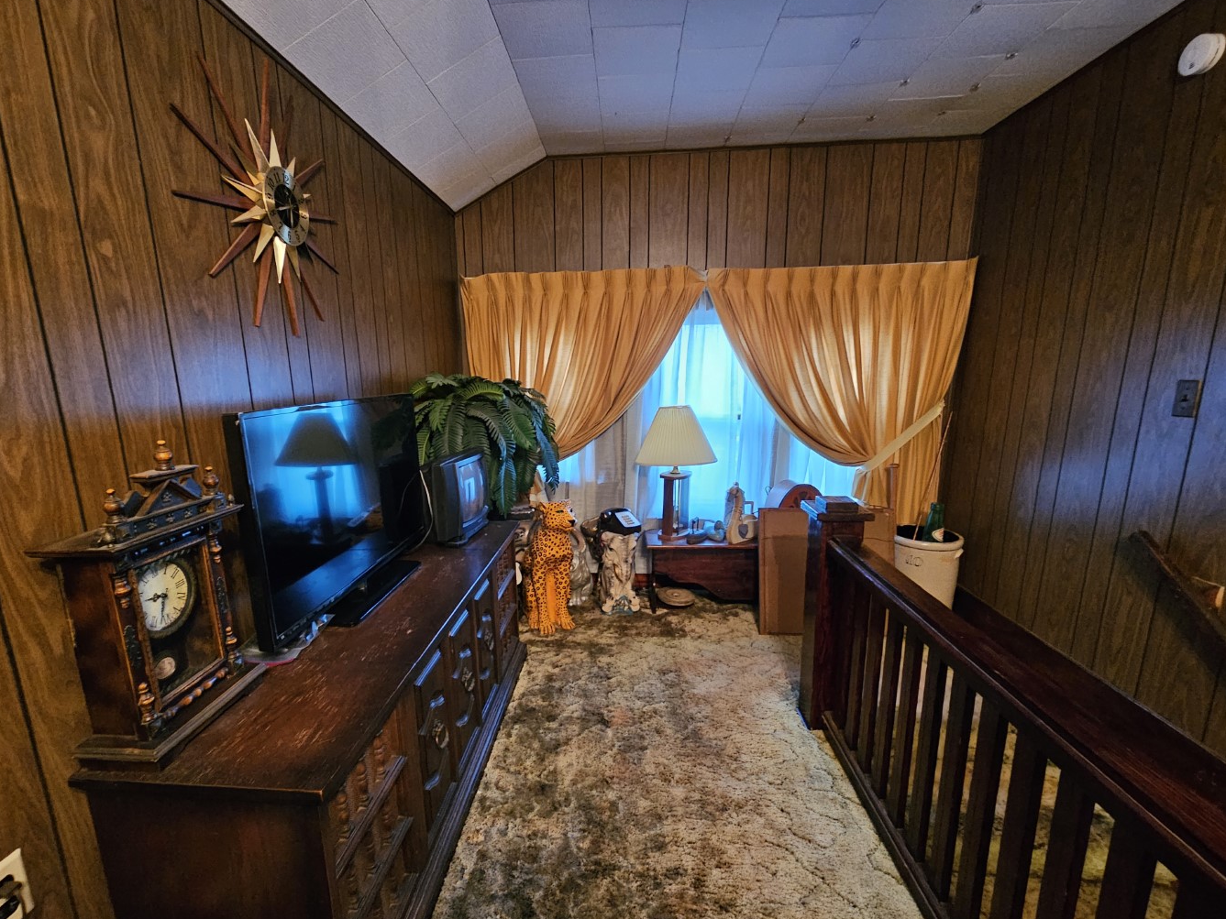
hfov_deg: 102.0
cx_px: 585
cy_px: 481
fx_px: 496
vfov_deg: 85.6
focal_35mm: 14
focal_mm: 2.2
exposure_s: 1/24
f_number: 2.2
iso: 800
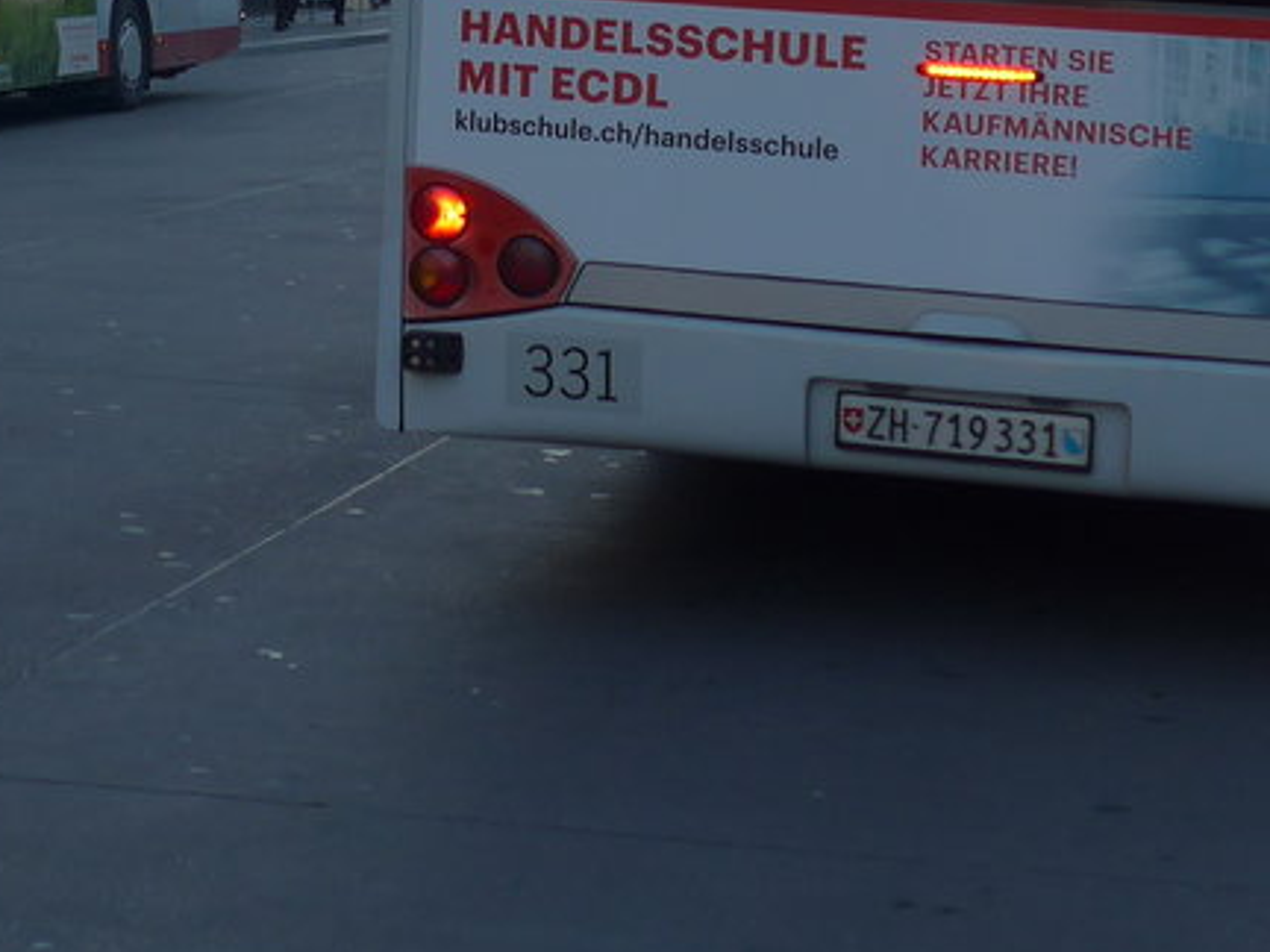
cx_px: 121
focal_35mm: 100
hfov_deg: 19.3
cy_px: -320
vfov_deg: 14.1
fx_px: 3669
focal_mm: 7.5
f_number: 2.8
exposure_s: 1/320
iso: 80
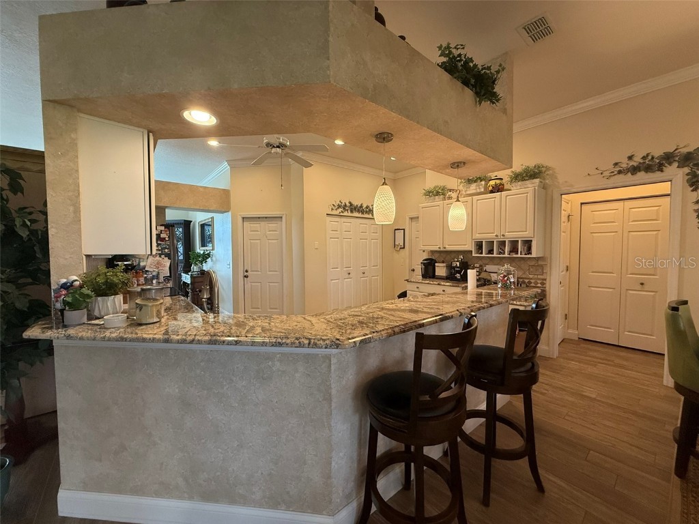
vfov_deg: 85.7
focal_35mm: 14
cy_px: 262
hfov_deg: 102.1
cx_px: 350
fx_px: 283
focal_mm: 2.22
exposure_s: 1/120
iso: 400
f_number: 2.2
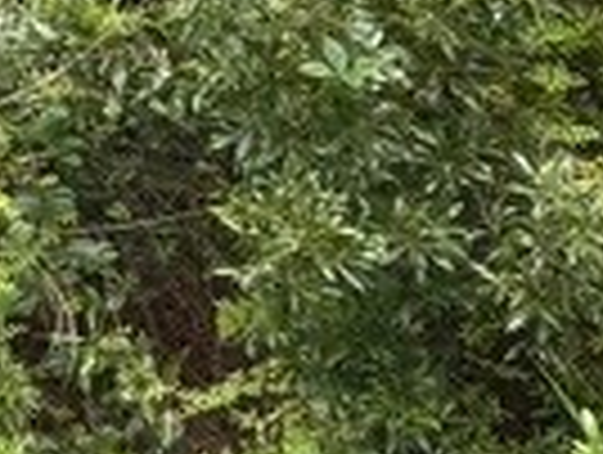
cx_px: -1323
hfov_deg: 8.2
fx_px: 3455
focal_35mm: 198
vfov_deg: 6.9
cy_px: -800
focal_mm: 5.96
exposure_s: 1/493
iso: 50
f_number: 1.6
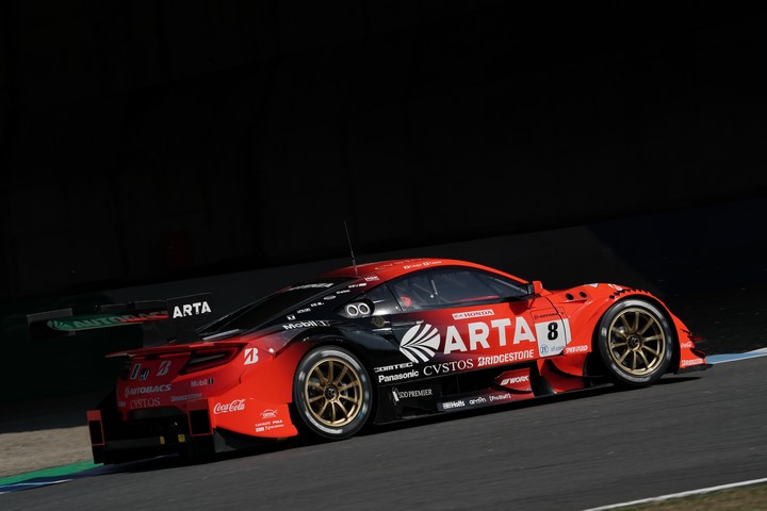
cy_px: 256
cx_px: 384
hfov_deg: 6.9
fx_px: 6391
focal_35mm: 300
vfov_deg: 4.6
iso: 200
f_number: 11
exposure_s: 1/800
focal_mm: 300
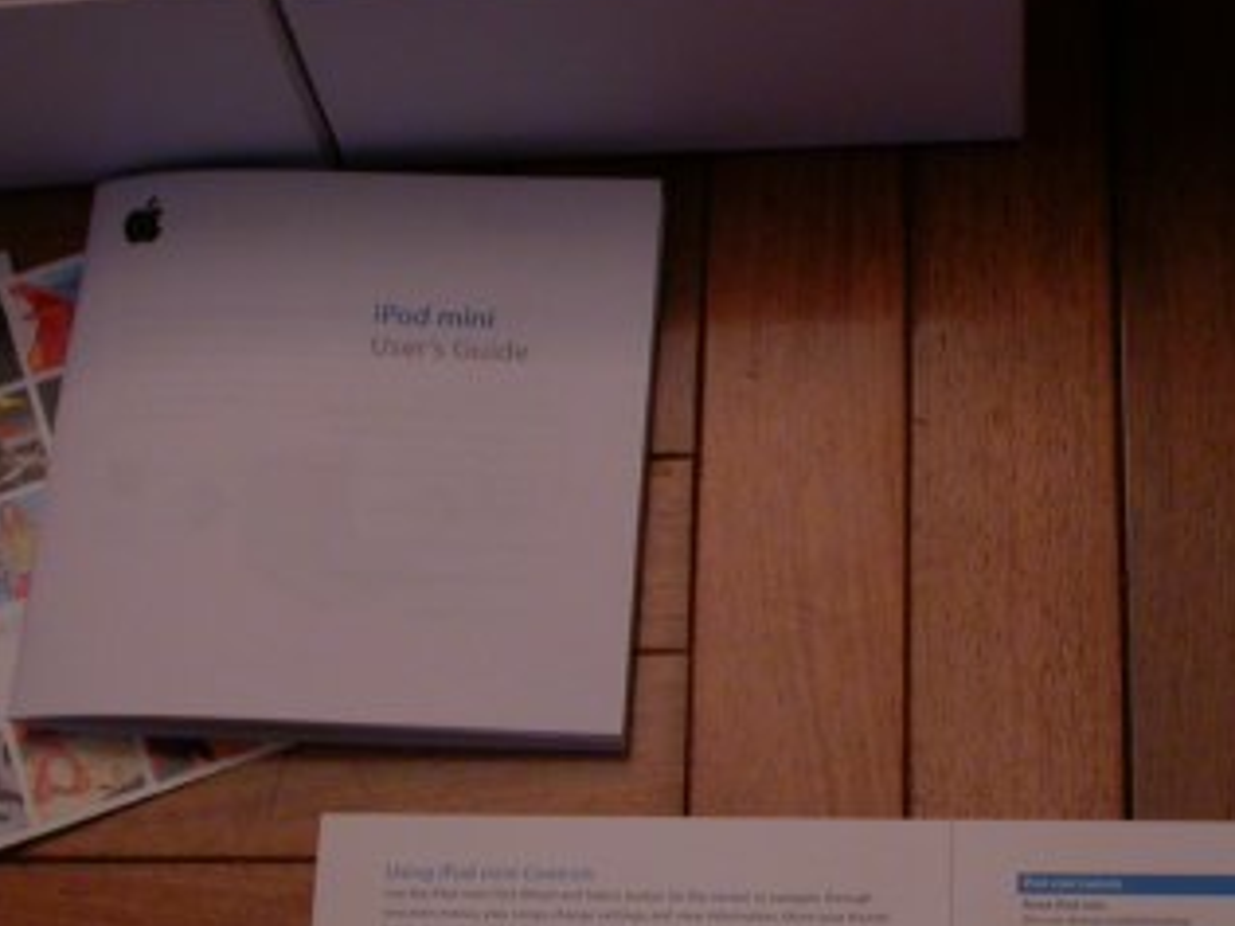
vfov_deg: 18.9
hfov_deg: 25.0
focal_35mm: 77
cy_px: 758
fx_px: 2747
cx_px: 965
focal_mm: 7.85
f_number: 2.6
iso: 100
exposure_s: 1/14.7
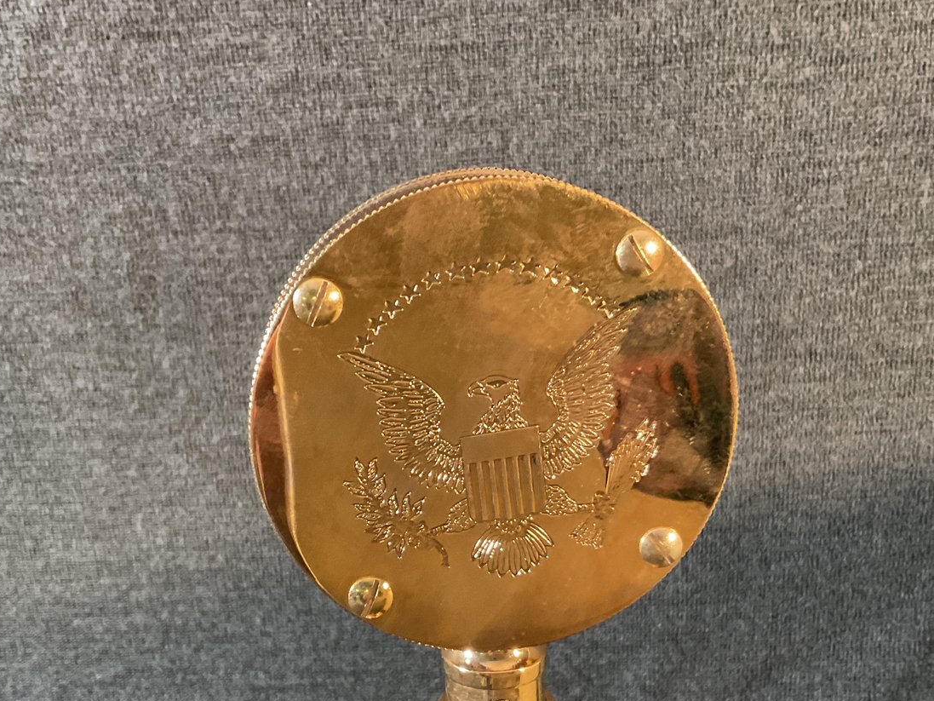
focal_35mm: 40
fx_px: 1079
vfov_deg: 35.6
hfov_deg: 46.8
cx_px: 469
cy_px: 465
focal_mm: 3
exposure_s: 1/40
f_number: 1.8
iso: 200
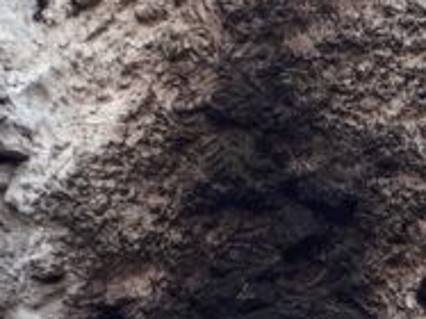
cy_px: 535
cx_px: 563
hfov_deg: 12.9
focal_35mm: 148
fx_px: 1820
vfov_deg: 9.6
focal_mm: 3.6
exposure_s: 1/138
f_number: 1.9
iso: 40
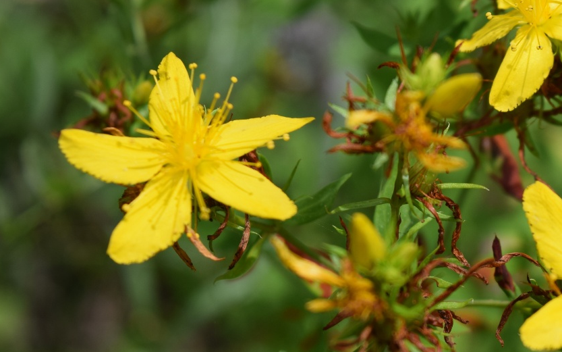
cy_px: 229
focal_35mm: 135
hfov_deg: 15.3
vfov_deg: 9.7
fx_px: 2068
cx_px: 527
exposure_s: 1/640
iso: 200
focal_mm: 46
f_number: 8
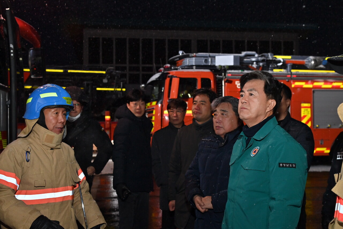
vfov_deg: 29.2
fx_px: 438
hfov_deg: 42.7
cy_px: 114
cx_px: 172
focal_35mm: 46
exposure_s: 1/100
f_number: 5
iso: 1600
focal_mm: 46
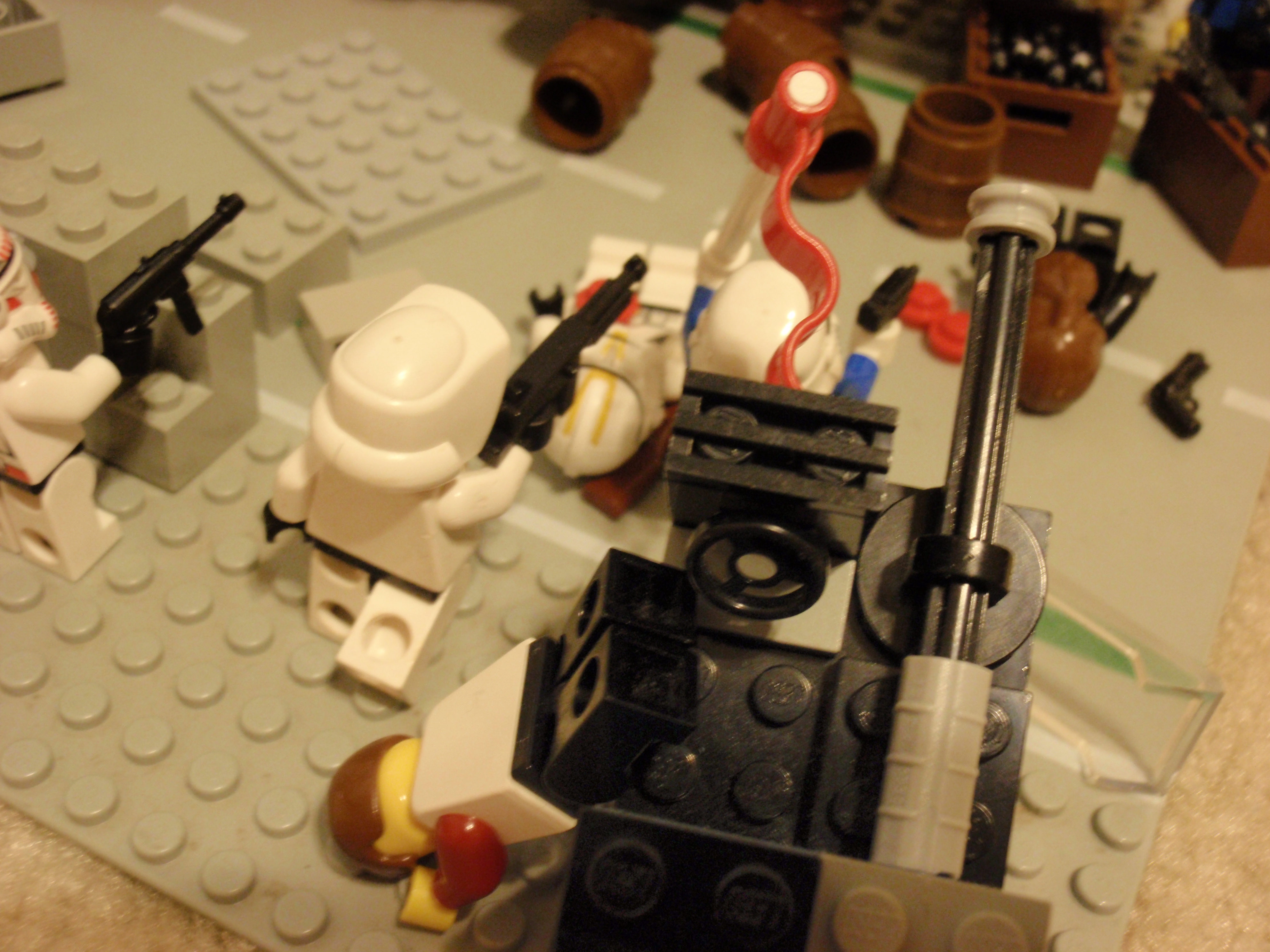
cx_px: 635
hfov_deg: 46.8
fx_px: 1468
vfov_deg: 36.0
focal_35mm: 40
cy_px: 476
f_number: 3.9
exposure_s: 1/5
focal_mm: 7.25
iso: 200
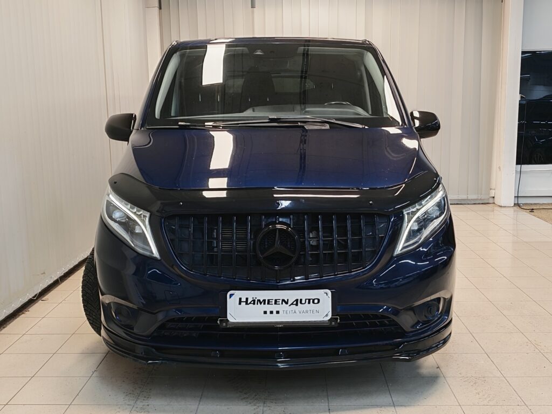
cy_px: 207
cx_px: 276
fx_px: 622
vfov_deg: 36.8
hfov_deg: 47.9
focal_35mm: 39
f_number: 1.6
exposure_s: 1/50
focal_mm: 5.4
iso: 64
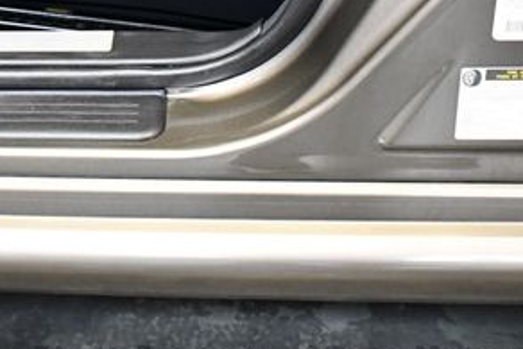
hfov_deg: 24.6
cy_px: 13
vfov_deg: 17.0
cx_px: 13
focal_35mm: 79
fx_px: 1148
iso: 3200
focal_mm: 18
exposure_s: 1/100
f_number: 3.5
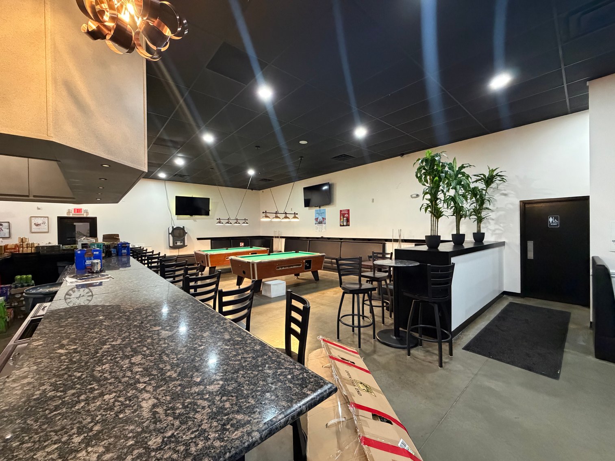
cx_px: 308
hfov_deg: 102.1
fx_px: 249
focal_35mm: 14
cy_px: 230
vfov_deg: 85.7
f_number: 2.2
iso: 800
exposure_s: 1/60
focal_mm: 2.22
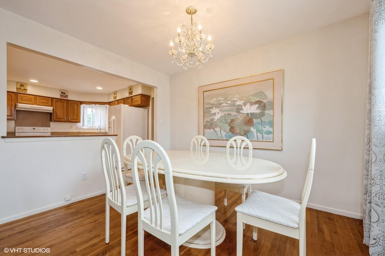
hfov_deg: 104.3
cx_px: 192
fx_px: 150
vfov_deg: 81.2
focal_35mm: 14
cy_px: 128
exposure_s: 1/15
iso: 400
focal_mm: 14
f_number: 11
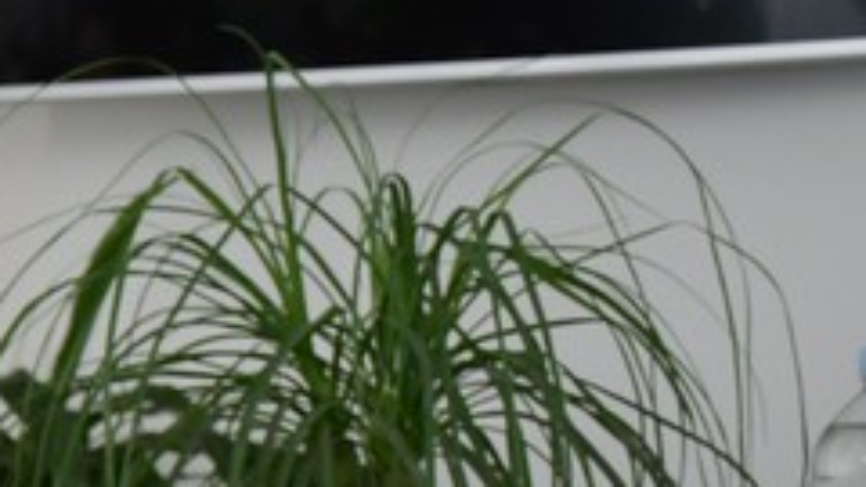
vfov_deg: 6.7
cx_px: -920
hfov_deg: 10.9
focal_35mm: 179
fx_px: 4110
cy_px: 698
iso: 800
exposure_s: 1/200
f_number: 4
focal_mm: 27
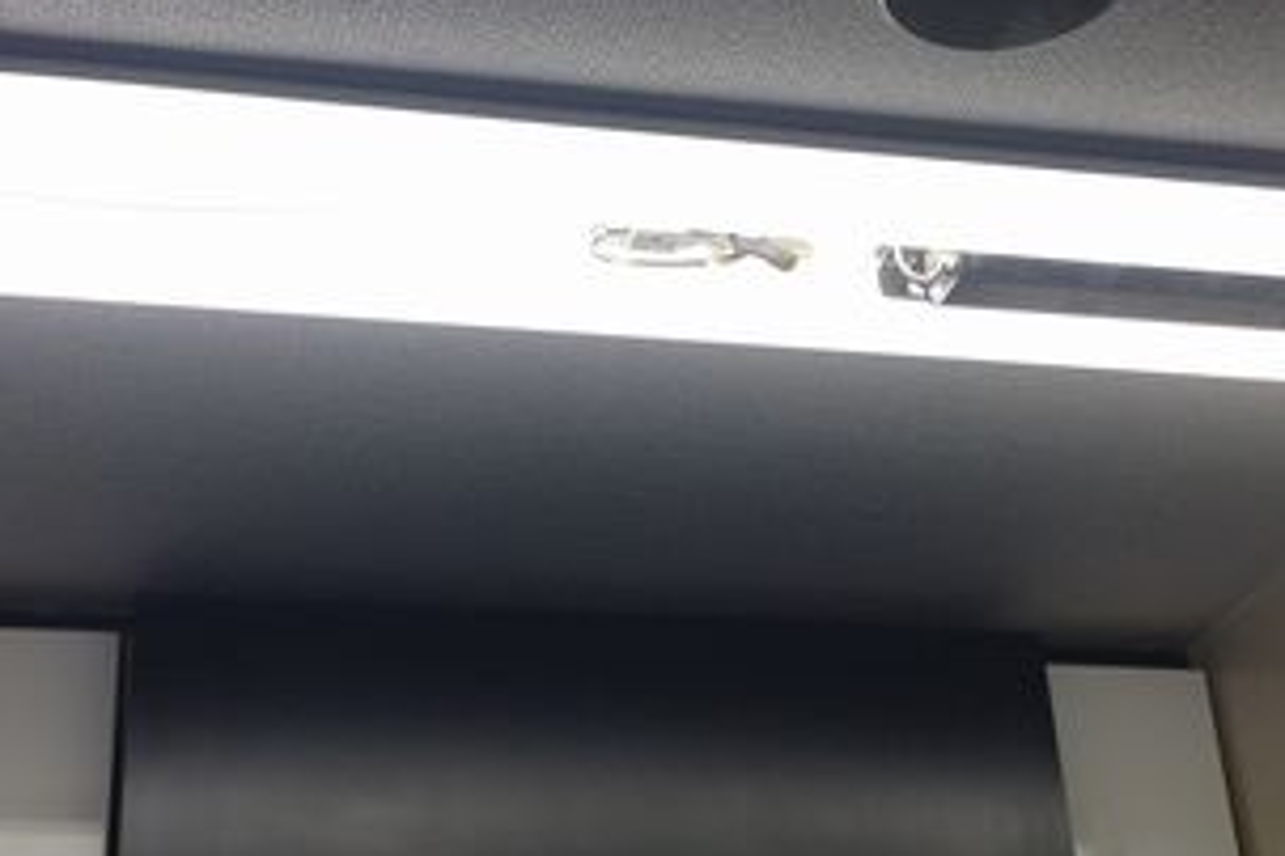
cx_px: 712
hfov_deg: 26.3
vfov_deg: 17.7
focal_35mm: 77
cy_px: 288
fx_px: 2748
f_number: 2.4
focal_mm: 4.28
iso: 50
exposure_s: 1/315
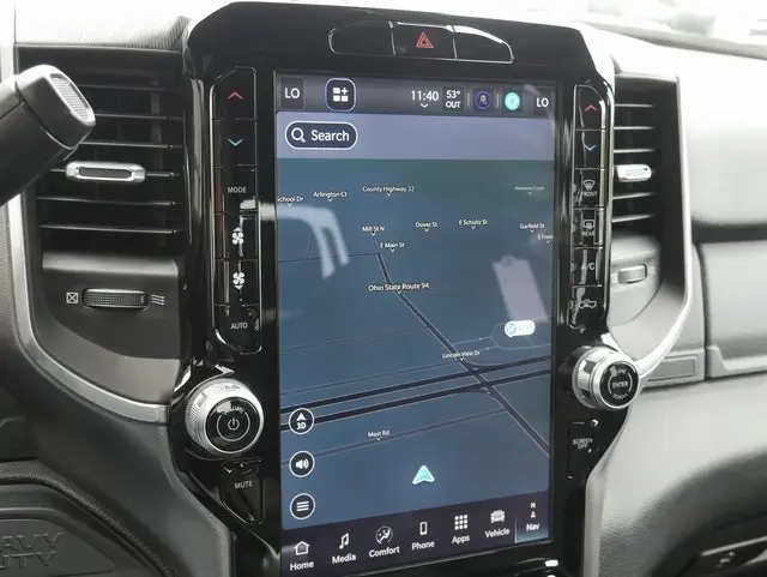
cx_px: 384
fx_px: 931
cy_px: 288
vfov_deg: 34.4
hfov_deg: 44.8
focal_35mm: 42
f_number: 5
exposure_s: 1/60
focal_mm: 21
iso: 800
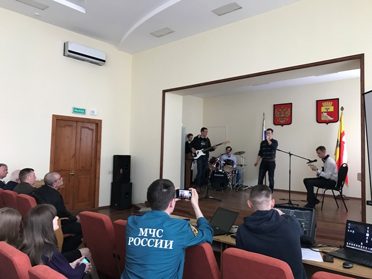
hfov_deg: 63.4
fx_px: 301
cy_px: 140
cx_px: 186
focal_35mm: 28
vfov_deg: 49.7
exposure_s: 1/17
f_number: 1.8
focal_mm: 3.99
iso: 40
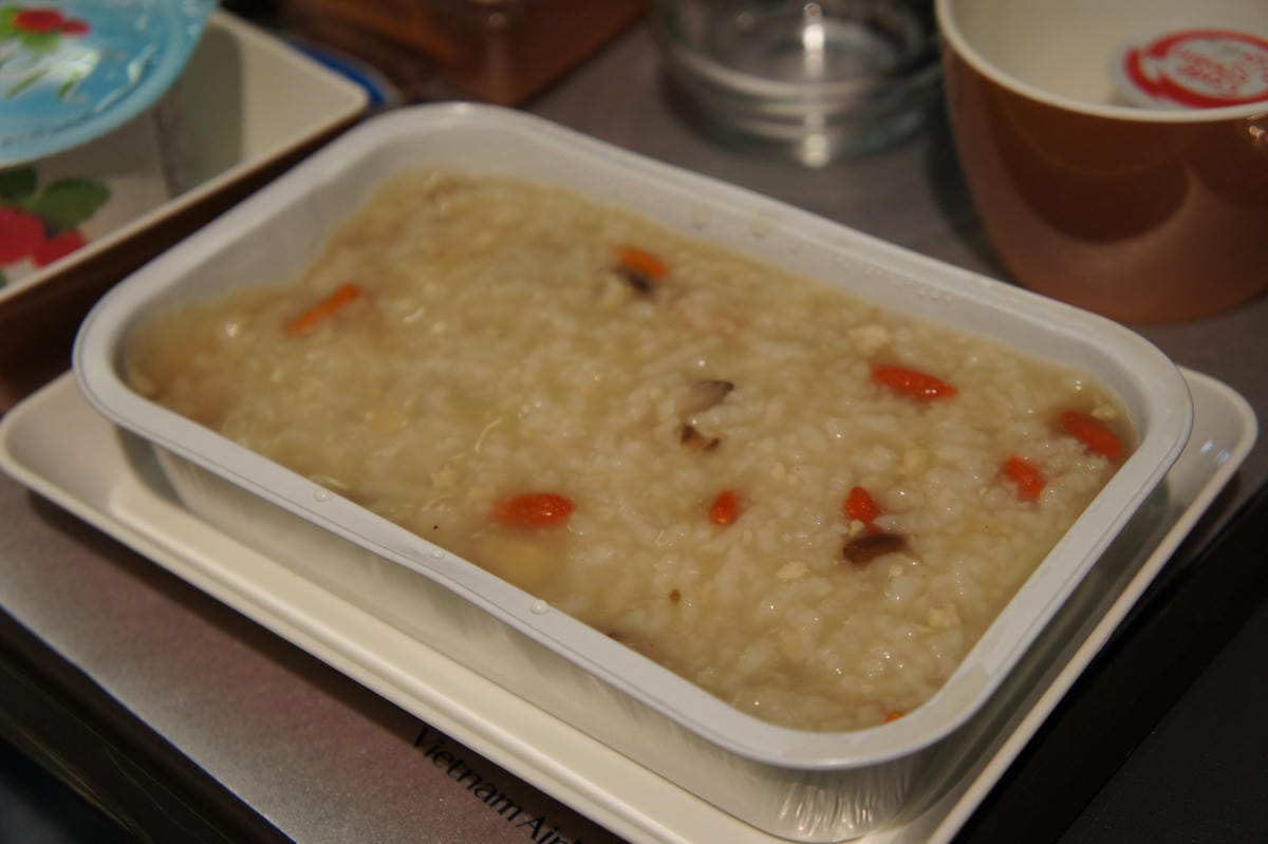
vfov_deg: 26.5
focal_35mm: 51
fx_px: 1796
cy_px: 422
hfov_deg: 38.9
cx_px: 634
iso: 640
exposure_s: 1/60
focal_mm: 34
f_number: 4.5
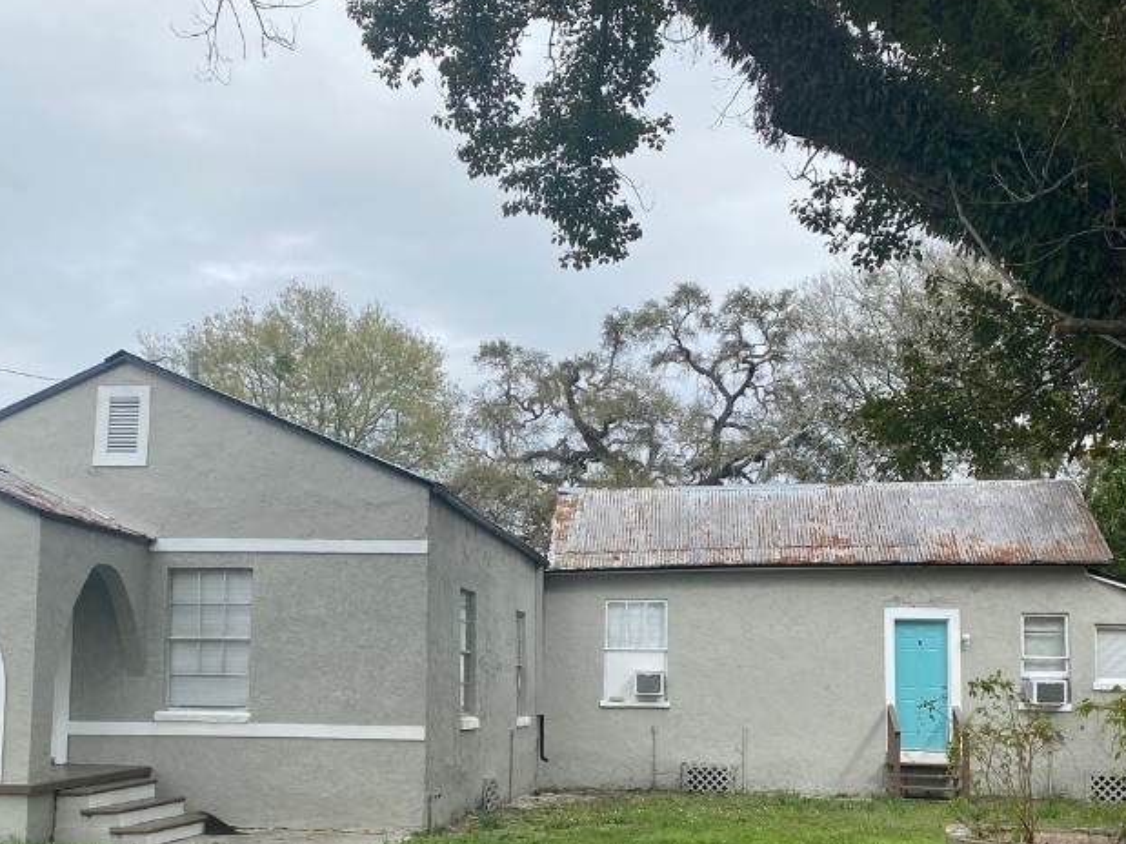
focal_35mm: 43
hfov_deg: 43.6
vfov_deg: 33.1
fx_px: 1398
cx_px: 449
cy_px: 595
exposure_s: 1/1701
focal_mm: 4.25
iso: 32
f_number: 1.8
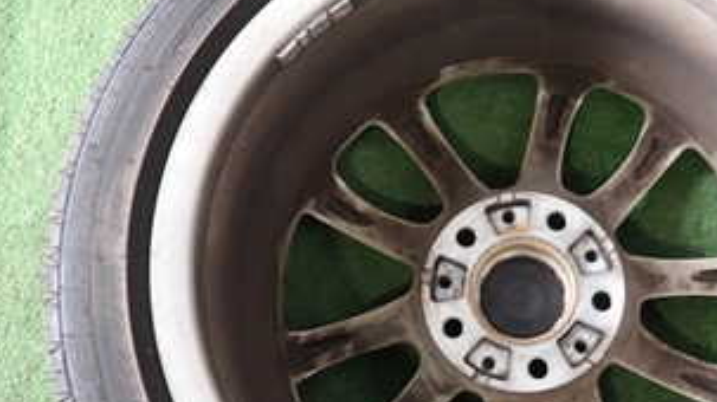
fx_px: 1026
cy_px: 286
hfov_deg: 37.9
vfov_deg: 22.0
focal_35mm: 54
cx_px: 506
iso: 200
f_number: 2
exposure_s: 1/50
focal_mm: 4.5
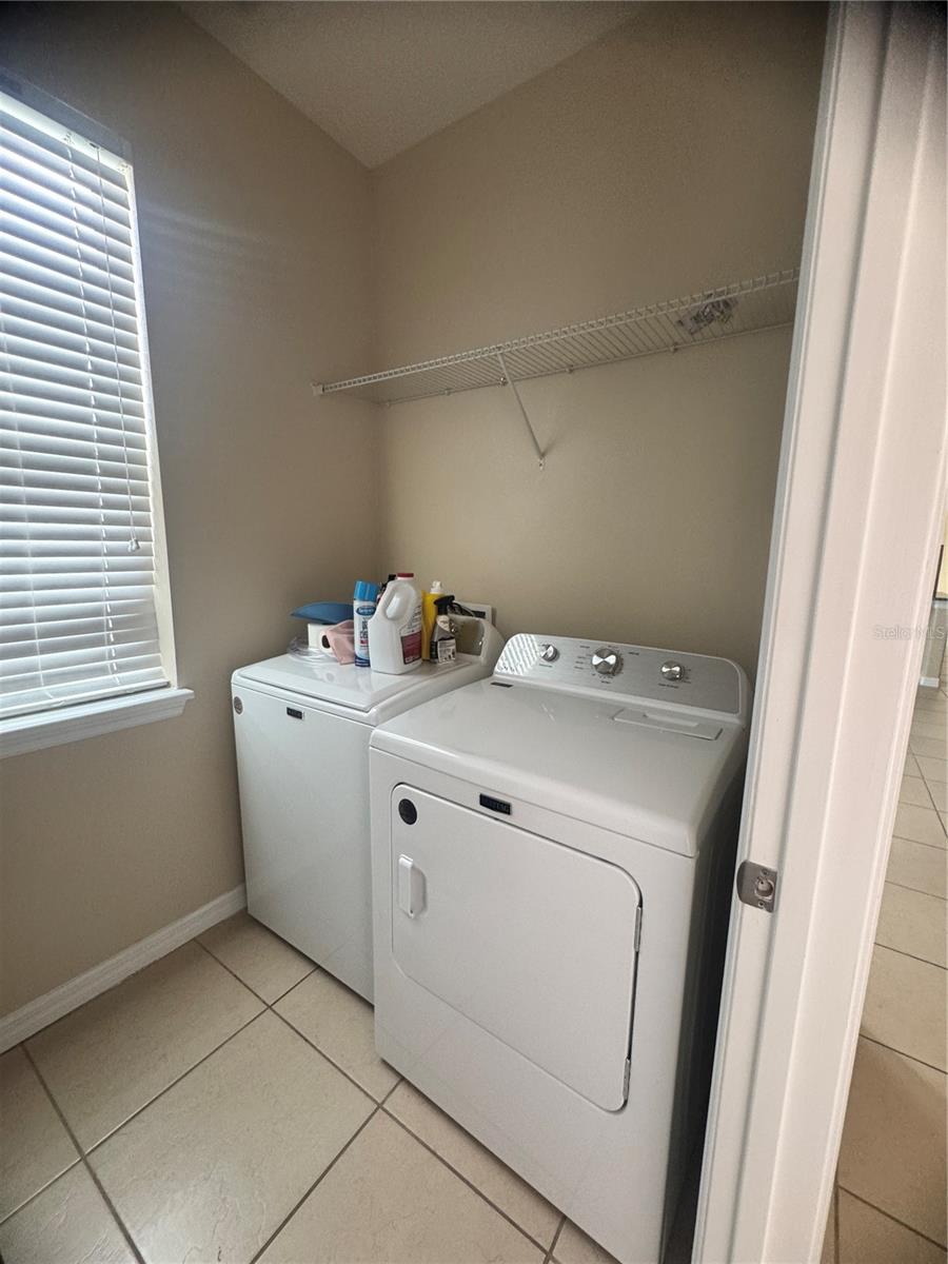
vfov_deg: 102.1
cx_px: 474
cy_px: 632
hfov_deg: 85.7
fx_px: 511
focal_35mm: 14
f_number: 2.2
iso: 200
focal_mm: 2.22
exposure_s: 1/60
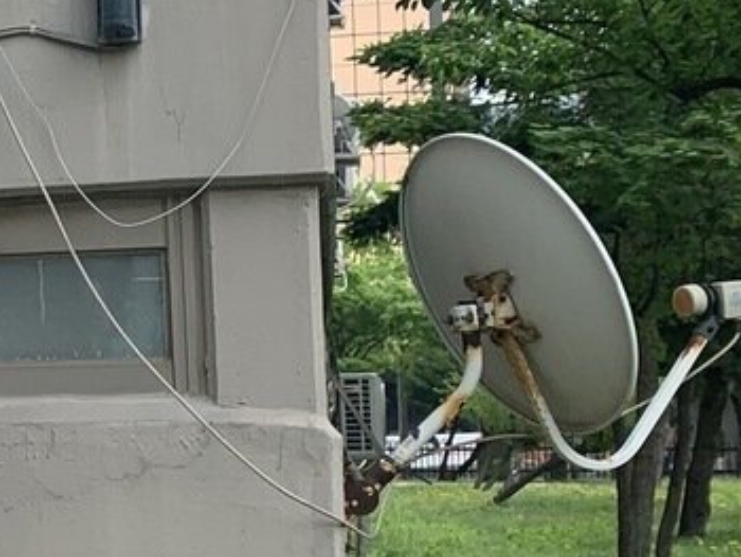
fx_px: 2228
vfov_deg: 14.2
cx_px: -599
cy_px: 286
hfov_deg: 16.0
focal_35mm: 104
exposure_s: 1/543
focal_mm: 4.25
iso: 25
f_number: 1.8
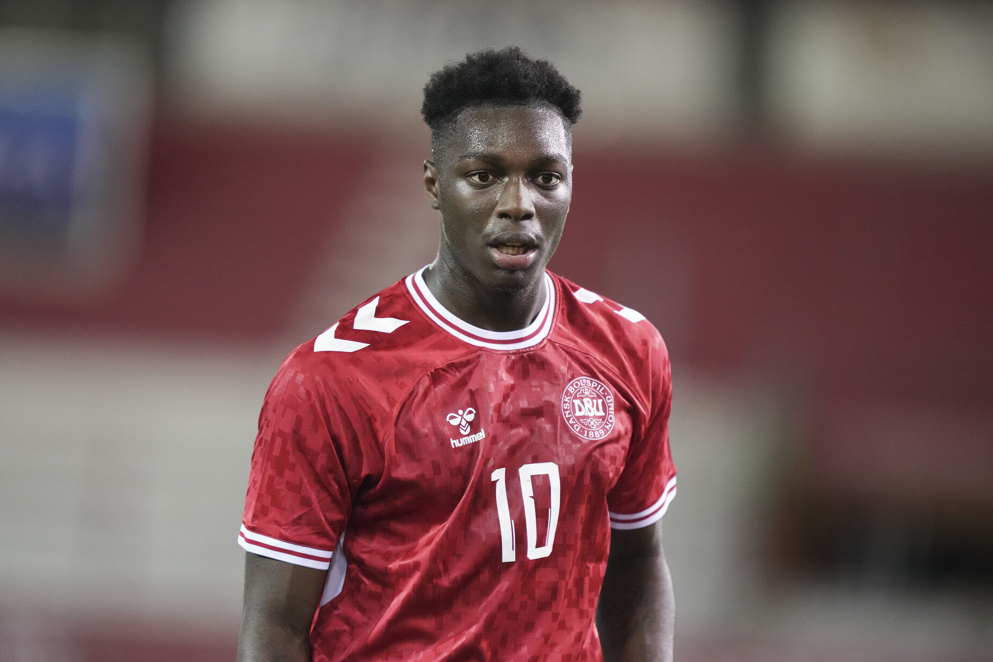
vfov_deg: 3.3
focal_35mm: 416
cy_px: 324
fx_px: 11475
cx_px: 477
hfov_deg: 5.0
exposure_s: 1/1600
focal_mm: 400
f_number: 2.8
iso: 5000
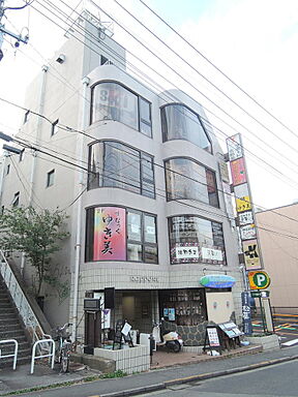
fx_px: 275
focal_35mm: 24
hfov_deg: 56.8
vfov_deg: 71.6
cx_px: 149
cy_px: 198
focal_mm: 5.1
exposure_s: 1/50
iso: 80
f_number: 2.8
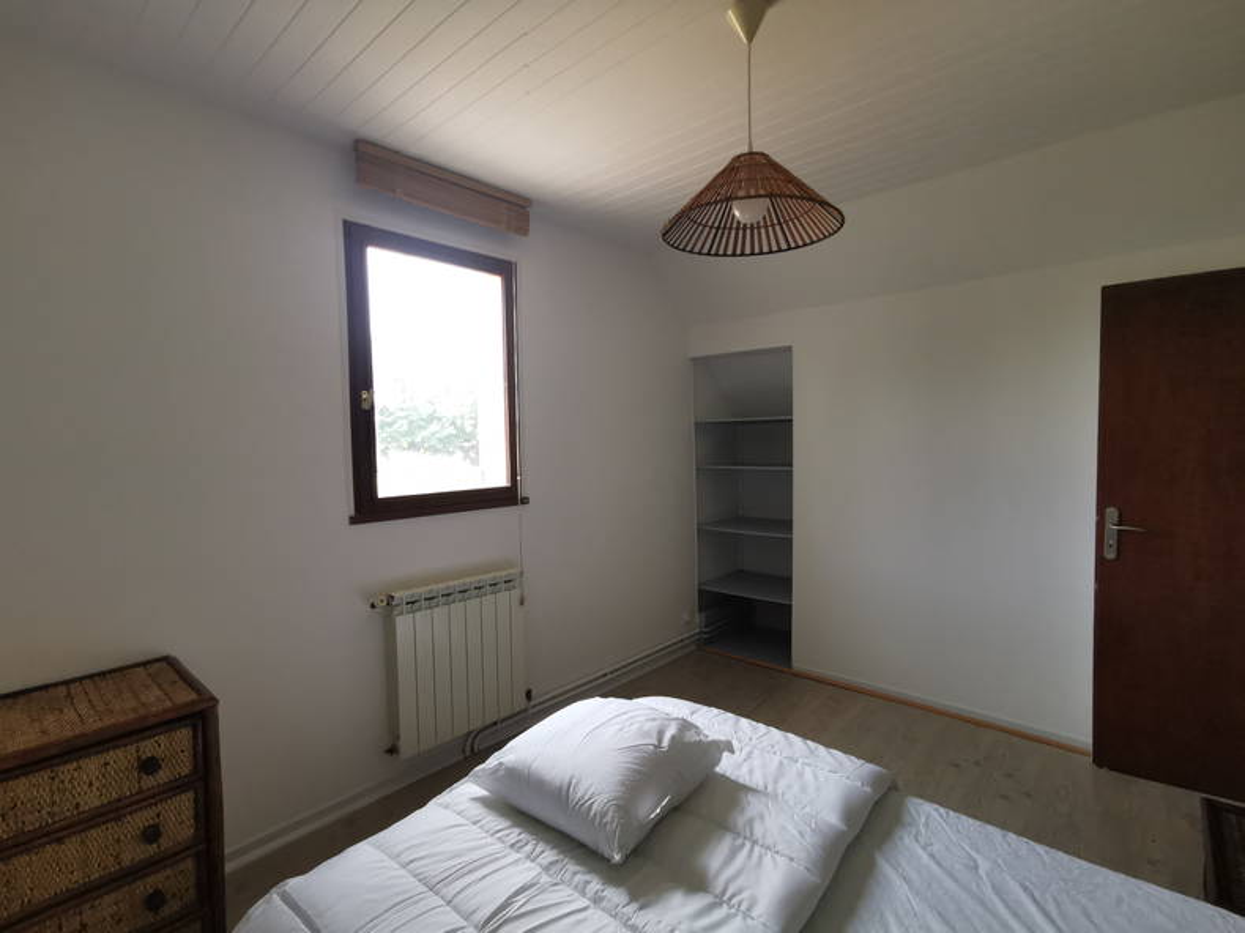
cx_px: 622
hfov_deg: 91.0
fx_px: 611
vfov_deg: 74.7
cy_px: 466
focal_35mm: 17
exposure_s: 1/50
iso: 125
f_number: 2.2
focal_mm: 2.26
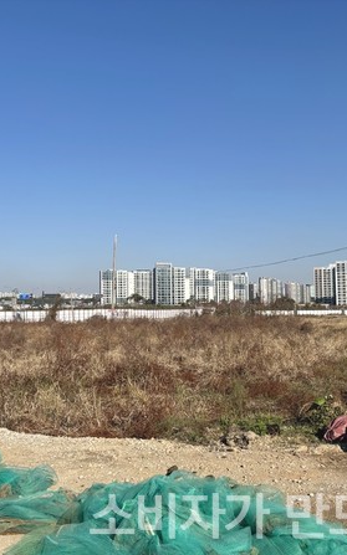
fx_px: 560
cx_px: 170
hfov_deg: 34.4
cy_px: 278
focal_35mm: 37
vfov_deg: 52.8
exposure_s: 1/4854
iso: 50
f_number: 1.6
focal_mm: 5.96
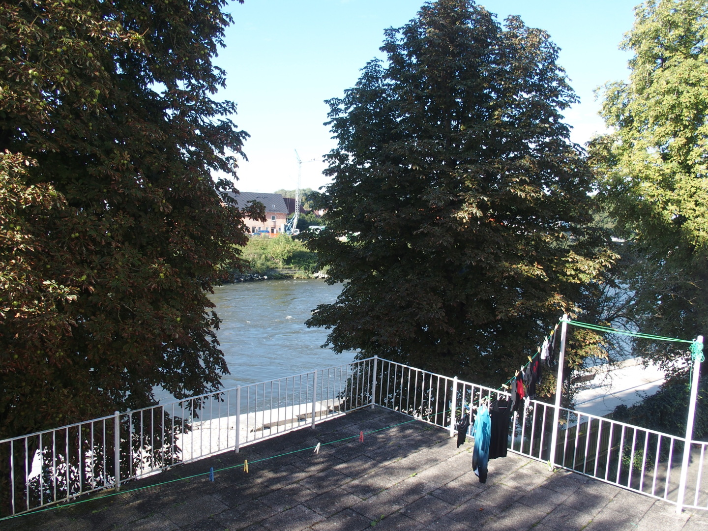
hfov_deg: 63.4
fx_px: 573
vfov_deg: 49.7
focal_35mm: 28
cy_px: 266
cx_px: 354
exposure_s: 1/250
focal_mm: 6
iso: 100
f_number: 3.5
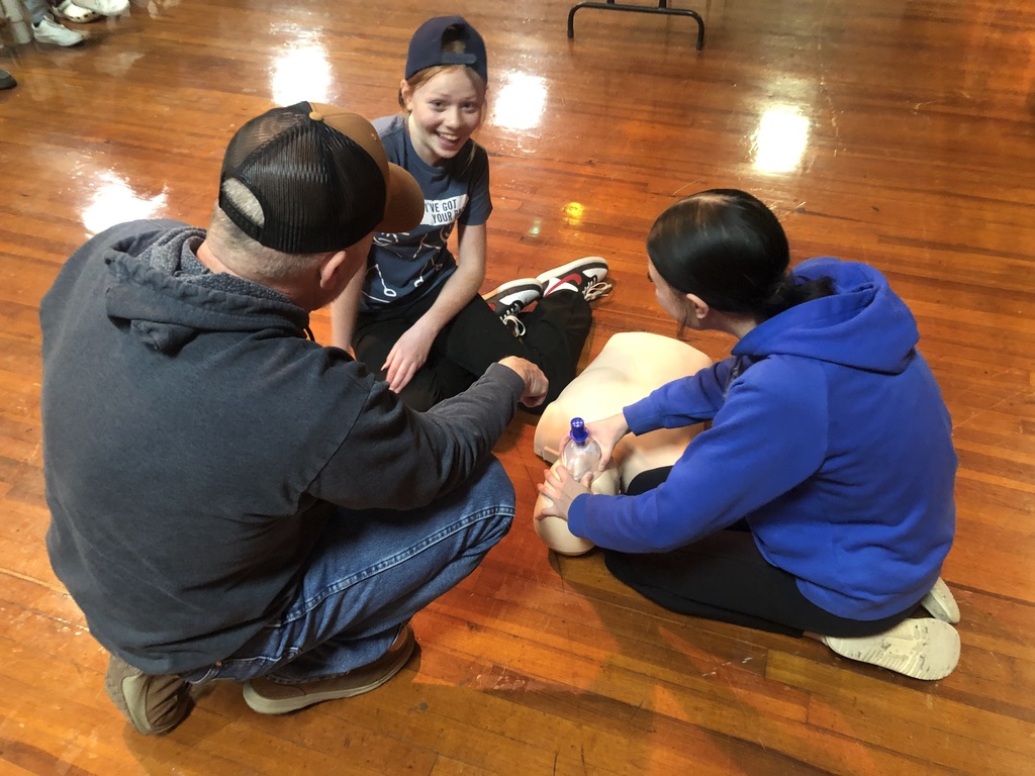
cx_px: 518
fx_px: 837
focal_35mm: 28
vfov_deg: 49.7
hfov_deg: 63.4
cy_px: 388
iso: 100
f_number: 1.8
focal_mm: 3.99
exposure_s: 1/5
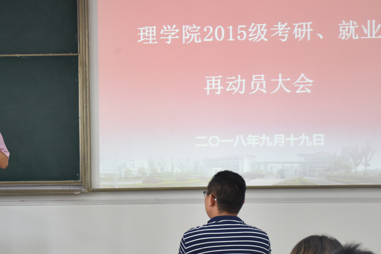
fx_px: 1026
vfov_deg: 14.1
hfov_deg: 20.9
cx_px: 91
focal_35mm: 97
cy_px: 110
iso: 400
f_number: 4.2
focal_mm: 35
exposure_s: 1/25
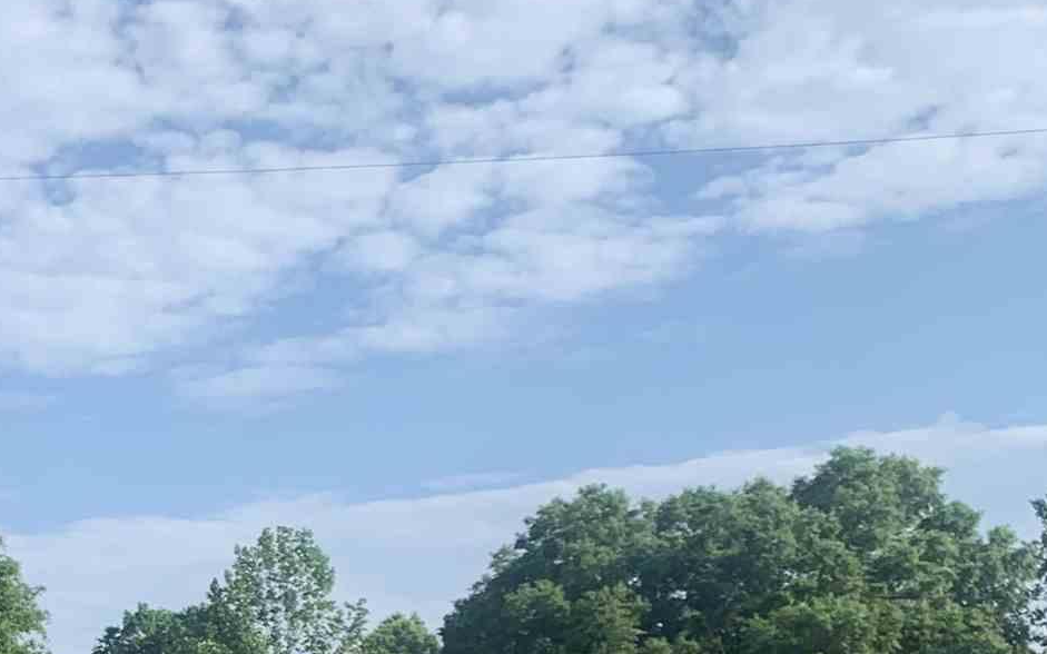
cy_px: 1001
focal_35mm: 90
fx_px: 2568
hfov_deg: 21.9
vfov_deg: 13.6
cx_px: -96
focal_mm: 4.25
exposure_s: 1/1953
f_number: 1.8
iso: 25
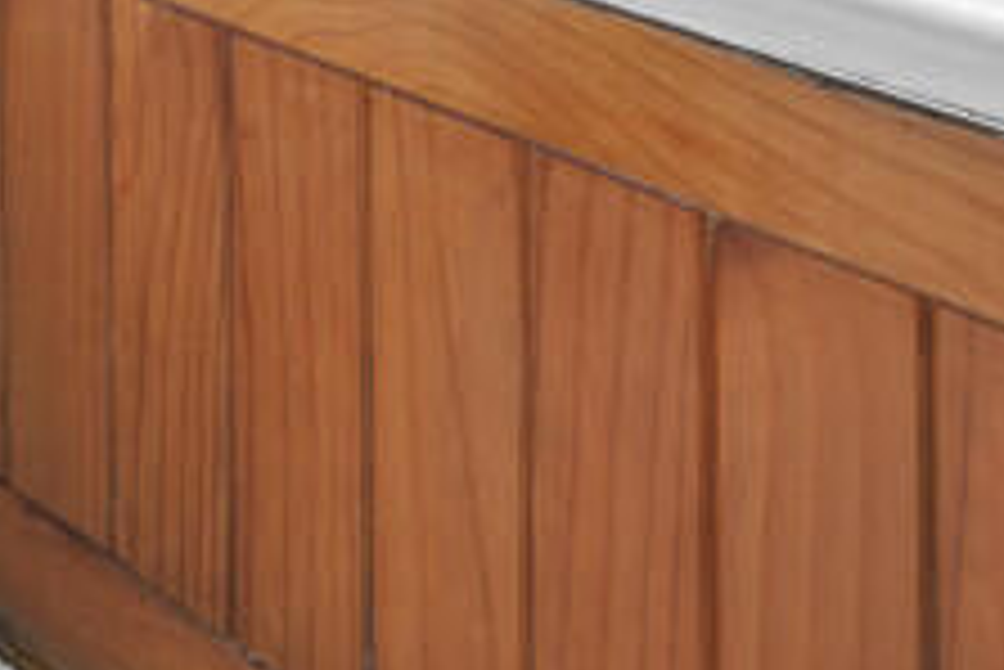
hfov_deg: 35.4
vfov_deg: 16.9
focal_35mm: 55
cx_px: 248
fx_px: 1535
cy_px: -735
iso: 100
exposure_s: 1/1.25
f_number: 9
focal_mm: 12
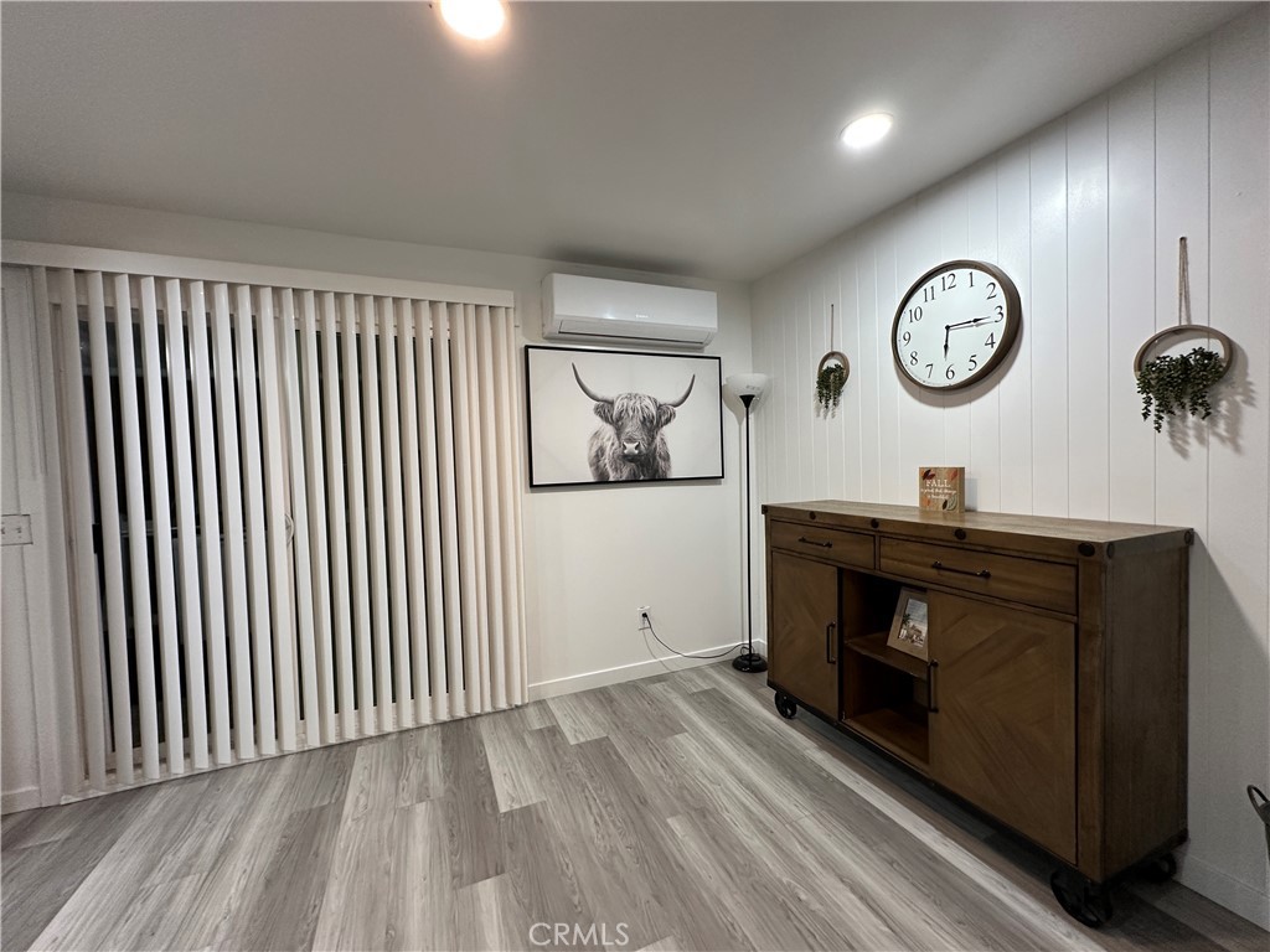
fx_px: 514
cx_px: 635
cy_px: 476
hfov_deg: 102.1
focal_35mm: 14
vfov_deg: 85.7
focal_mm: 2.22
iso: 200
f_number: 2.2
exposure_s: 1/60
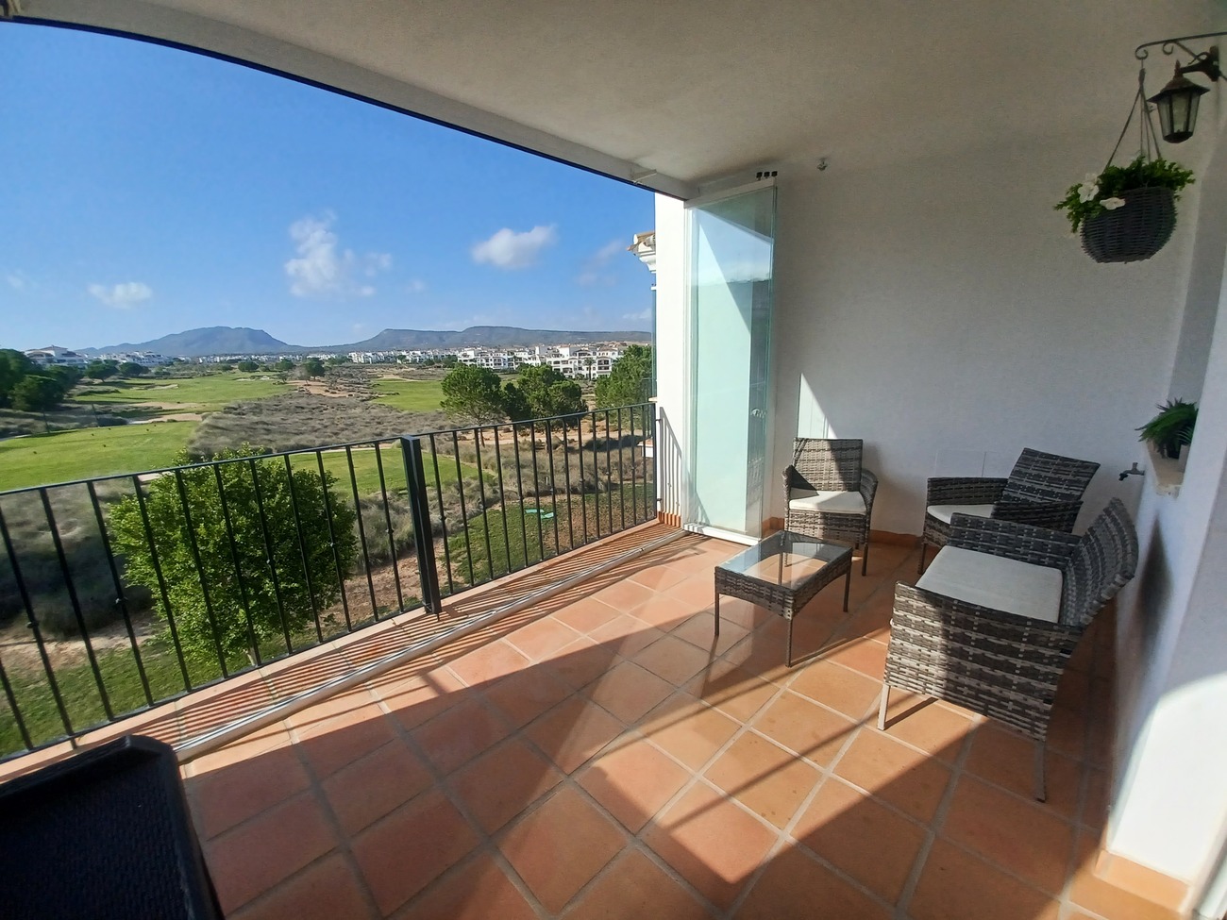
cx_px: 614
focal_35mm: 13
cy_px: 460
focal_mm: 1.42
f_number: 2.2
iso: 40
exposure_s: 1/1401
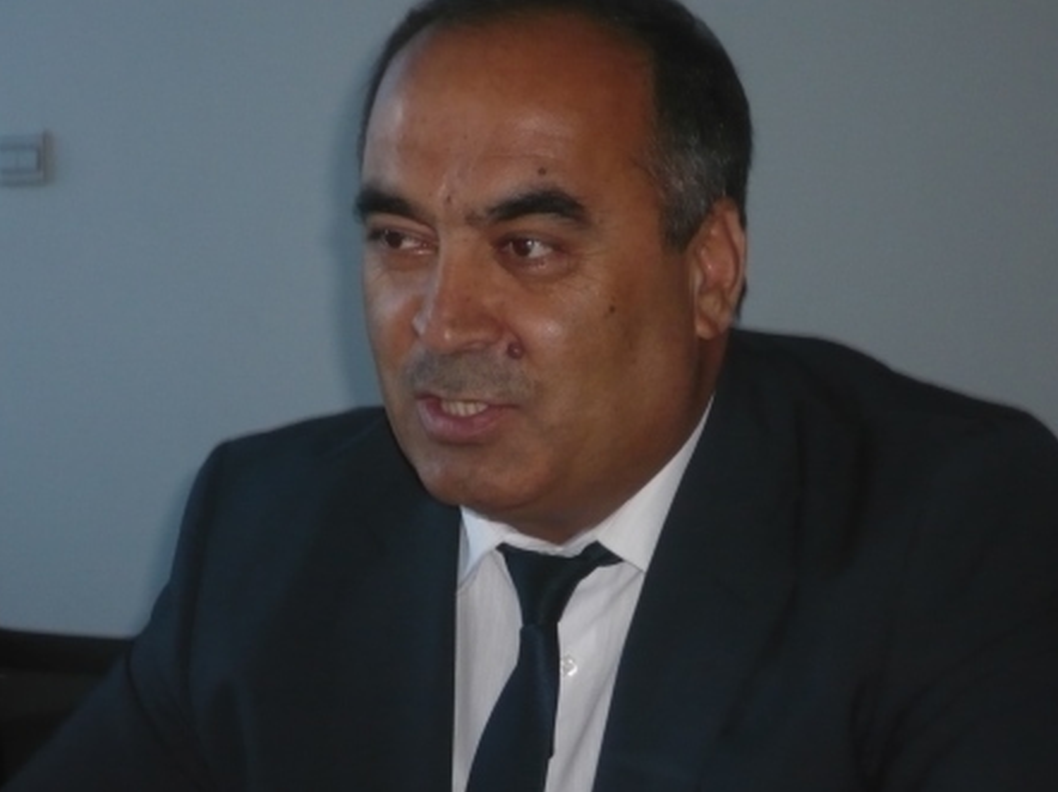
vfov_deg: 13.3
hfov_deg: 17.7
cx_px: 547
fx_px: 3391
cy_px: 378
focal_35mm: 111
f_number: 5
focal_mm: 17.4
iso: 250
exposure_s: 1/30
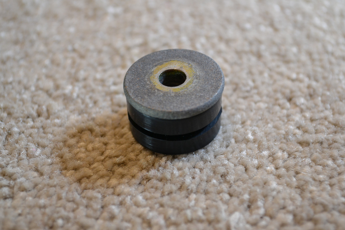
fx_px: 604
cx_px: 172
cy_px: 115
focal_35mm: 63
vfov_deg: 21.6
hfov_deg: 31.9
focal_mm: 42
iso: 800
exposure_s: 1/15
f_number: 5.3
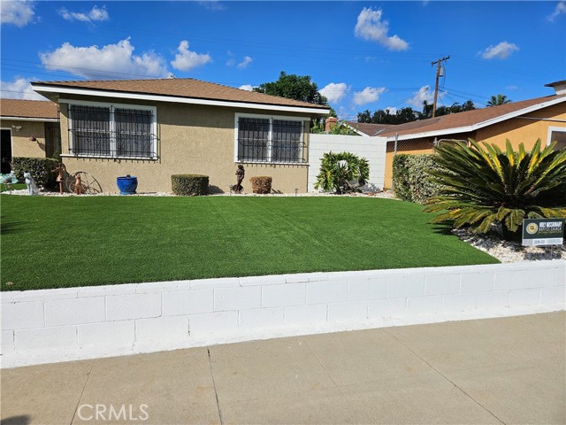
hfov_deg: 73.9
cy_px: 212
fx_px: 376
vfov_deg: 58.9
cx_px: 283
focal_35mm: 23
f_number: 1.8
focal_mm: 5.4
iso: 25
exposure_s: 1/4834
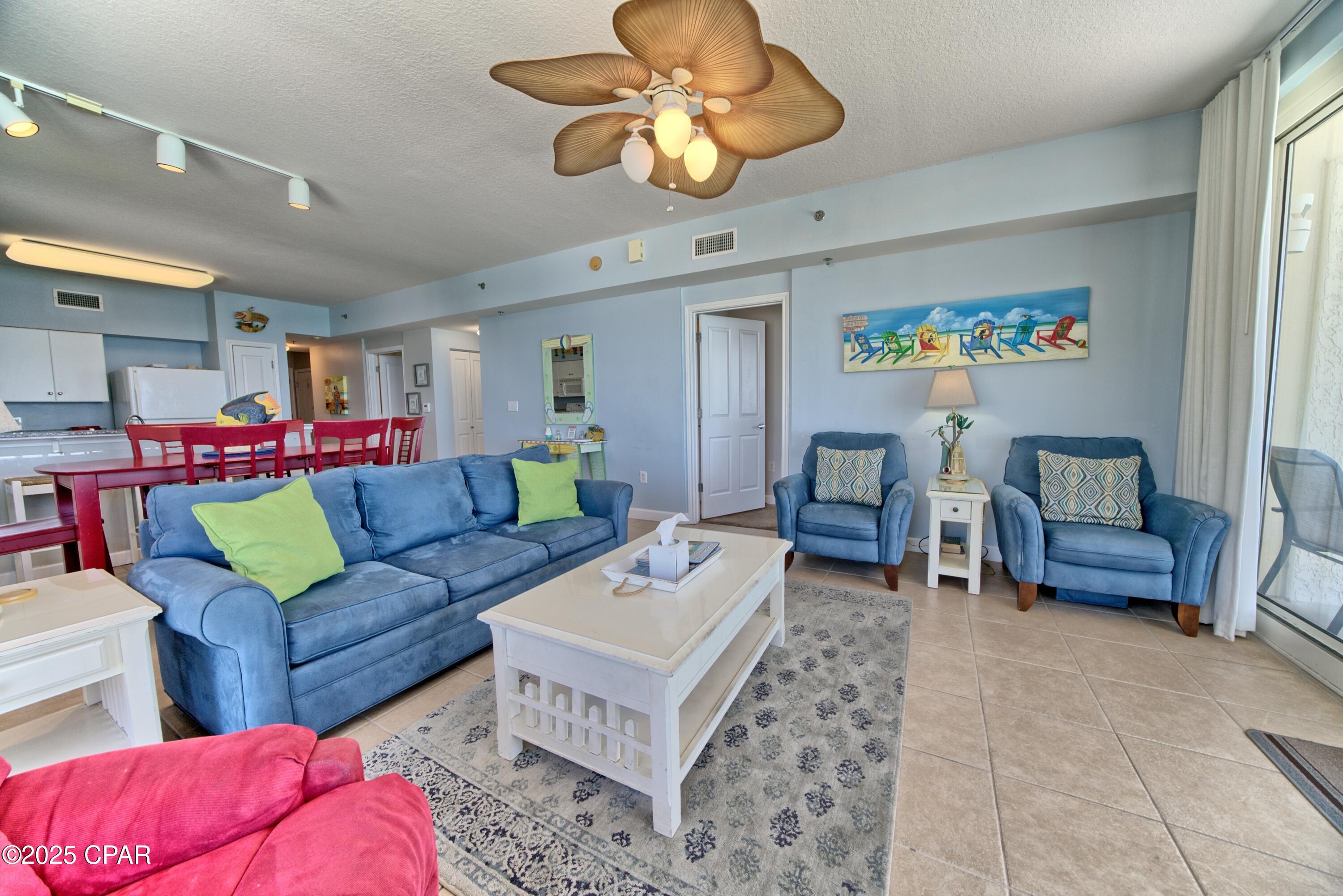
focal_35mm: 12
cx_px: 672
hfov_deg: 112.6
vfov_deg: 90.0
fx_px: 448
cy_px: 448
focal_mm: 12
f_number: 8
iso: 500
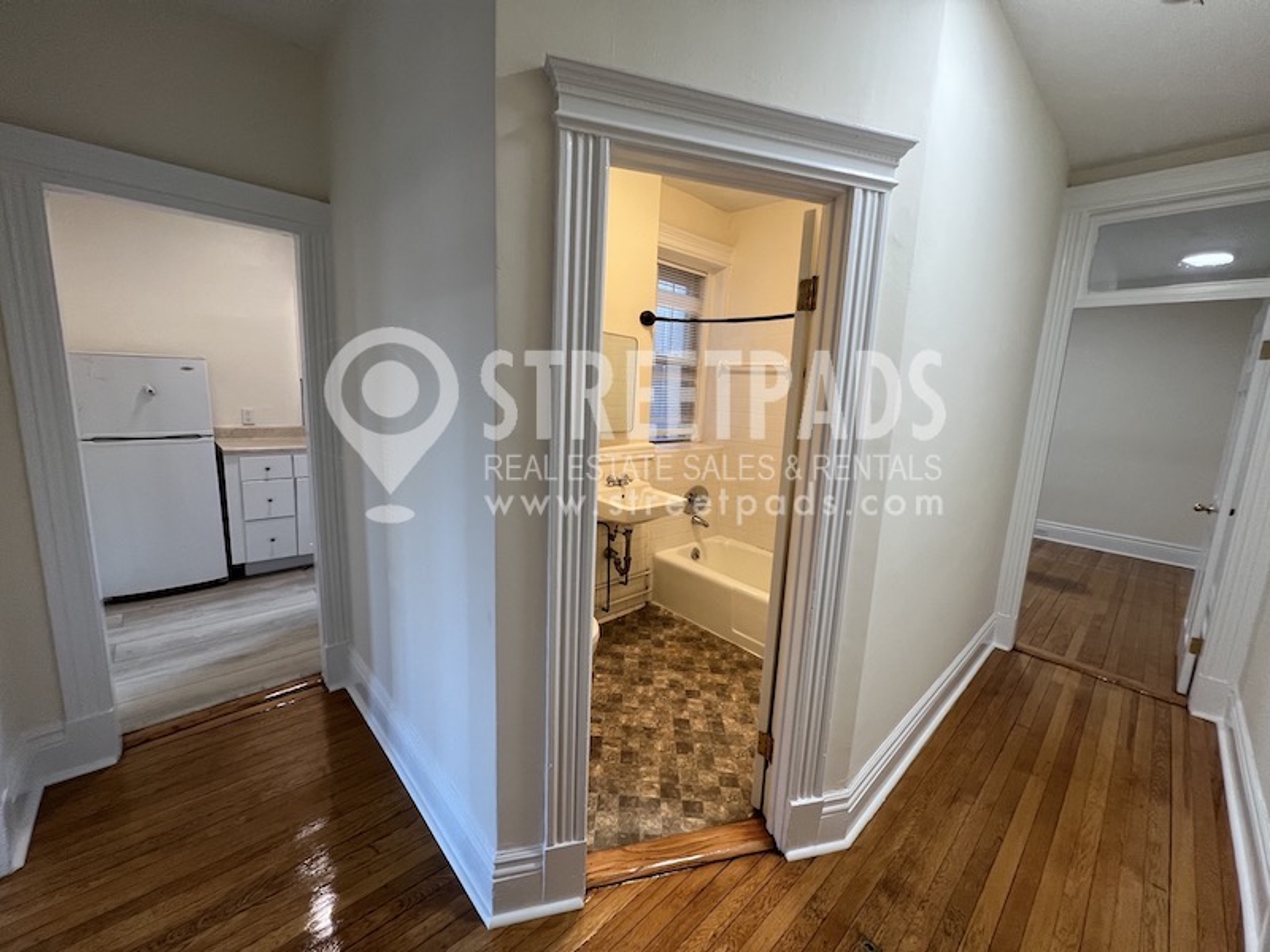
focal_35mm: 13
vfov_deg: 89.9
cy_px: 476
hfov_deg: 106.2
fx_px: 477
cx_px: 635
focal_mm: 1.57
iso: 200
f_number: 1.8
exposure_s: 1/120
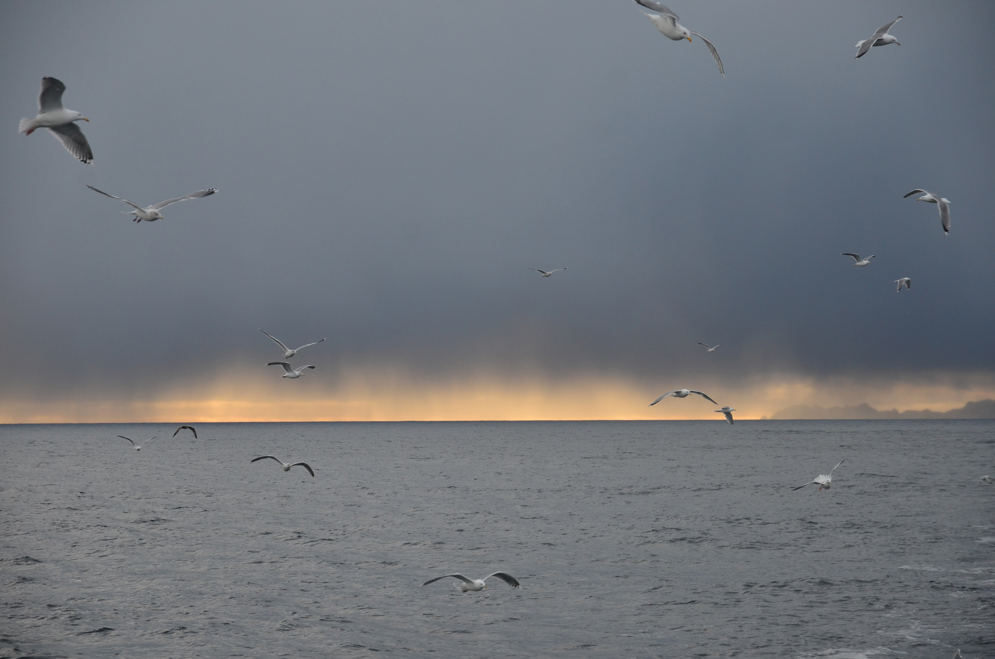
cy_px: 330
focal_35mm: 128
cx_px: 498
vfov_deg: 10.7
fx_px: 3517
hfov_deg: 16.1
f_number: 5.6
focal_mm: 85
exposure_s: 1/500
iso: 400
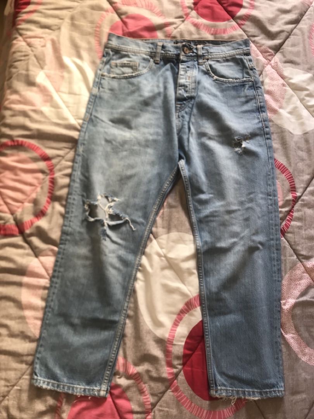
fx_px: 339
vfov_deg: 63.4
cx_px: 157
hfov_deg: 49.7
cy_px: 210
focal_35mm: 28
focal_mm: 3.99
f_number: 1.8
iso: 32
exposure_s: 1/50
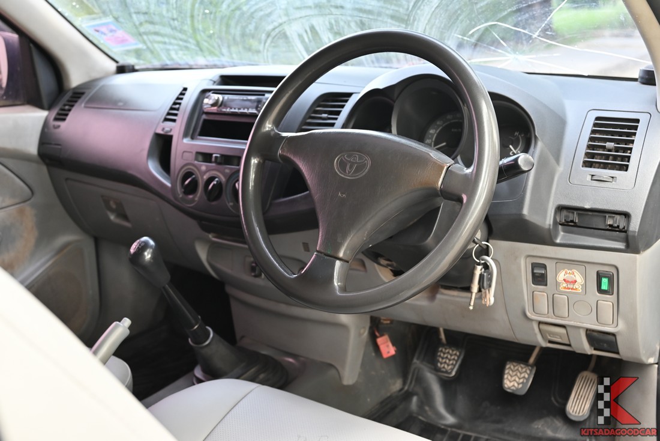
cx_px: 330
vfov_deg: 35.1
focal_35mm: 38
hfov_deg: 50.7
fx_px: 697
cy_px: 220
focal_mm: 38
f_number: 5.6
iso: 800
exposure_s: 1/45
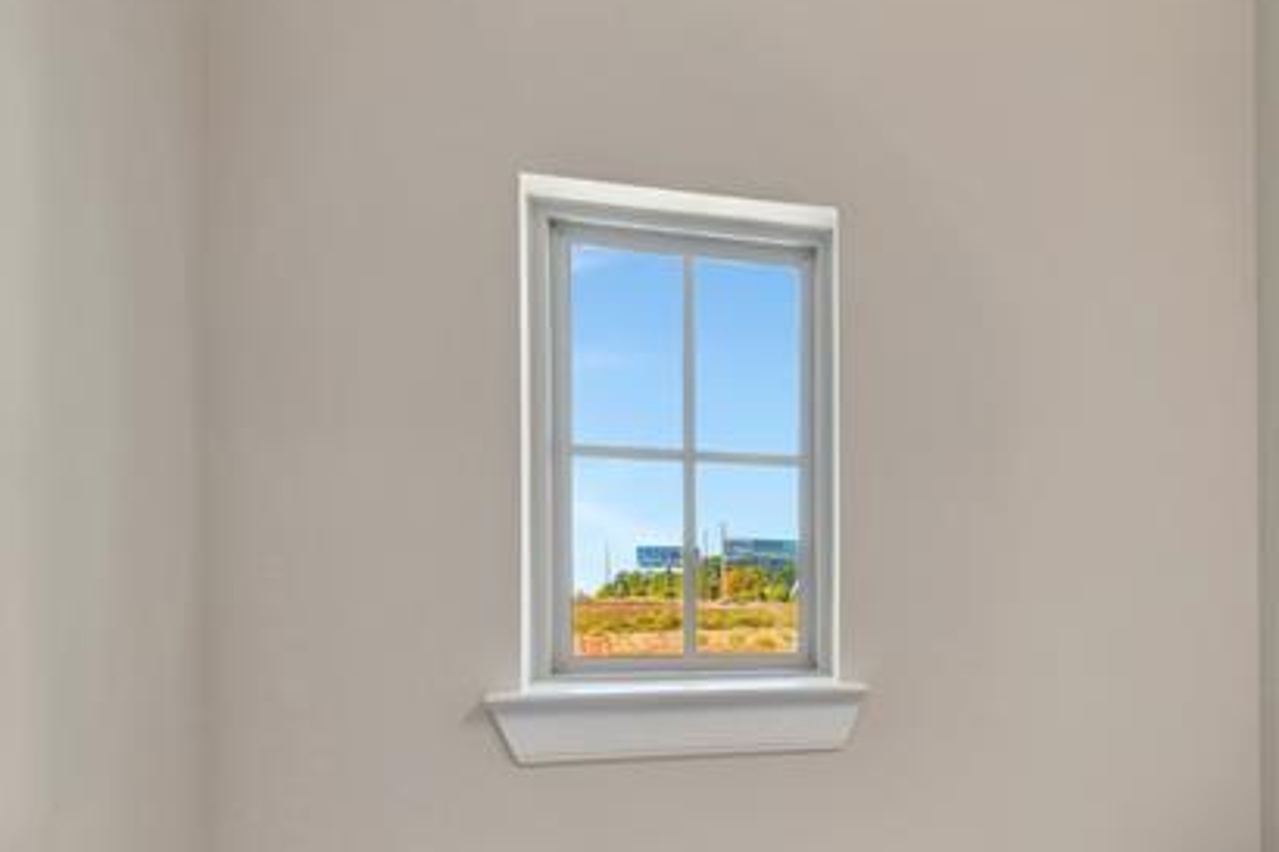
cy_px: 618
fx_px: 1243
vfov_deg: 37.1
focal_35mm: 35
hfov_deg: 46.9
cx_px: 1232
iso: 100
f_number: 9
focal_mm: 14
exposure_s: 1/3.33
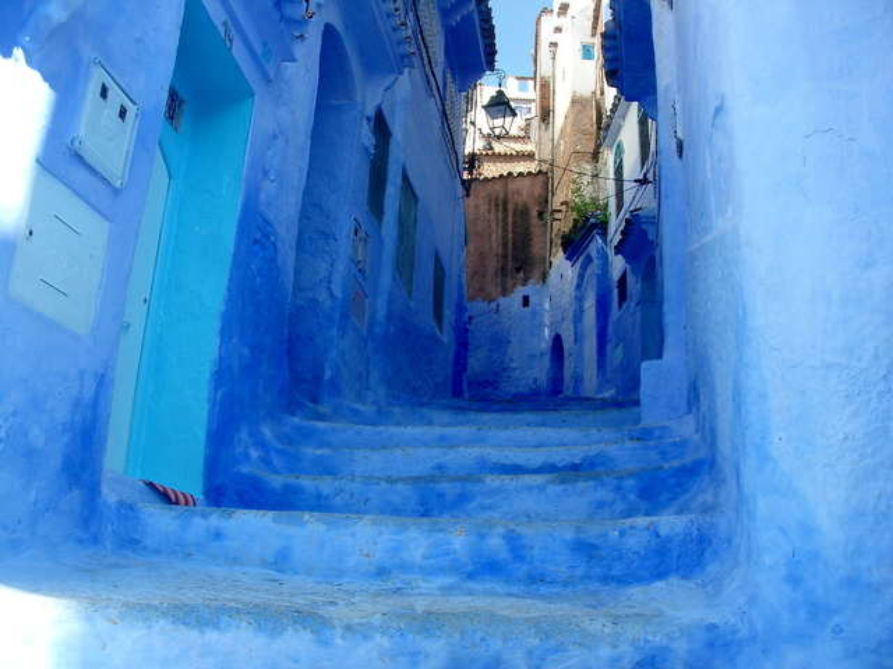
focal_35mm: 35
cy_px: 334
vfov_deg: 40.7
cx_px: 446
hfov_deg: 52.6
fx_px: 903
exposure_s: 1/160
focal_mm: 5.8
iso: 80
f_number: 4.3
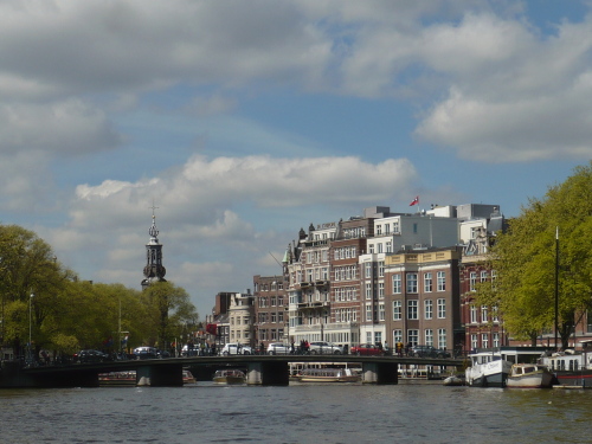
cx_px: 296
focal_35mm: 96
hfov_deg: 20.4
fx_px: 1642
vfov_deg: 15.4
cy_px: 222
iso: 100
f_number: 11
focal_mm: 11.5
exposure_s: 1/320
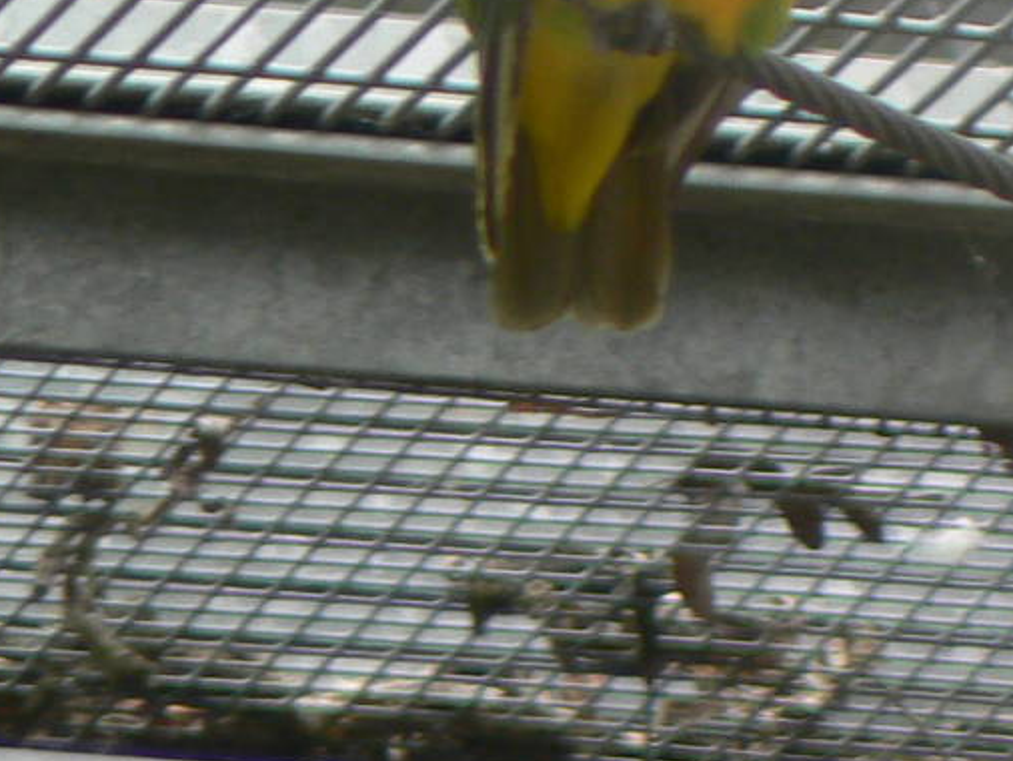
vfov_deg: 1.1
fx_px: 39993
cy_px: -110
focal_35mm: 1366
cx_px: 711
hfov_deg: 1.5
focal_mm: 72
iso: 80
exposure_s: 1/125
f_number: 4
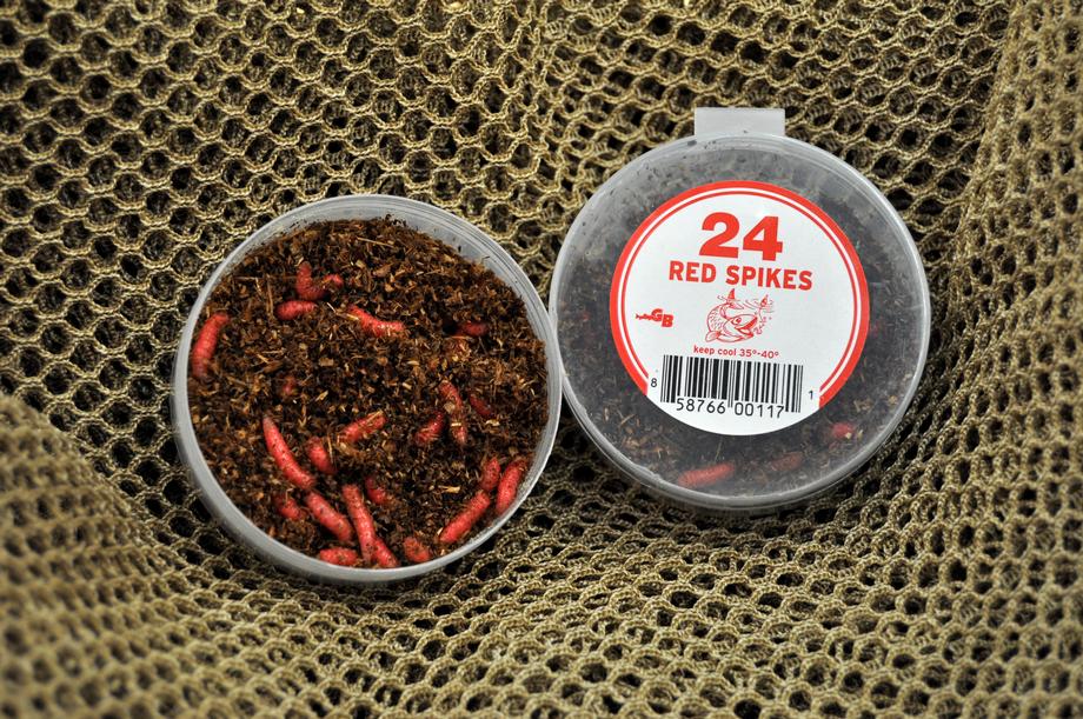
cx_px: 542
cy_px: 360
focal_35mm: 82
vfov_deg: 16.5
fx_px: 2479
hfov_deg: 24.6
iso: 400
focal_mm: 55
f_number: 5.6
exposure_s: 1/25
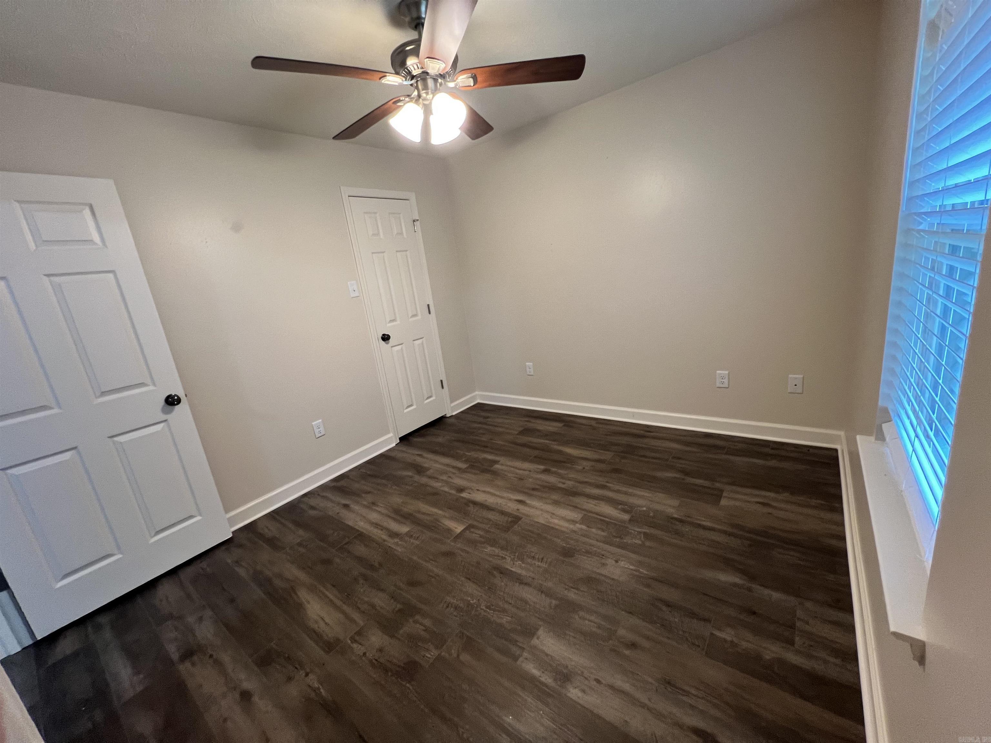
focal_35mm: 13
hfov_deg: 106.2
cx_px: 496
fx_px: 372
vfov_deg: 89.9
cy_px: 372
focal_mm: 1.57
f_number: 1.8
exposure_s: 1/60
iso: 200
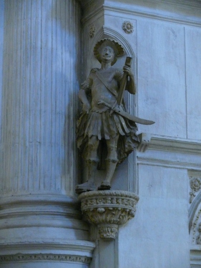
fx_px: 922
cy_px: 134
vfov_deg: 16.6
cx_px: 100
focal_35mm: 119
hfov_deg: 12.4
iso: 800
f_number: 3.6
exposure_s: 1/15
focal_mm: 25.2
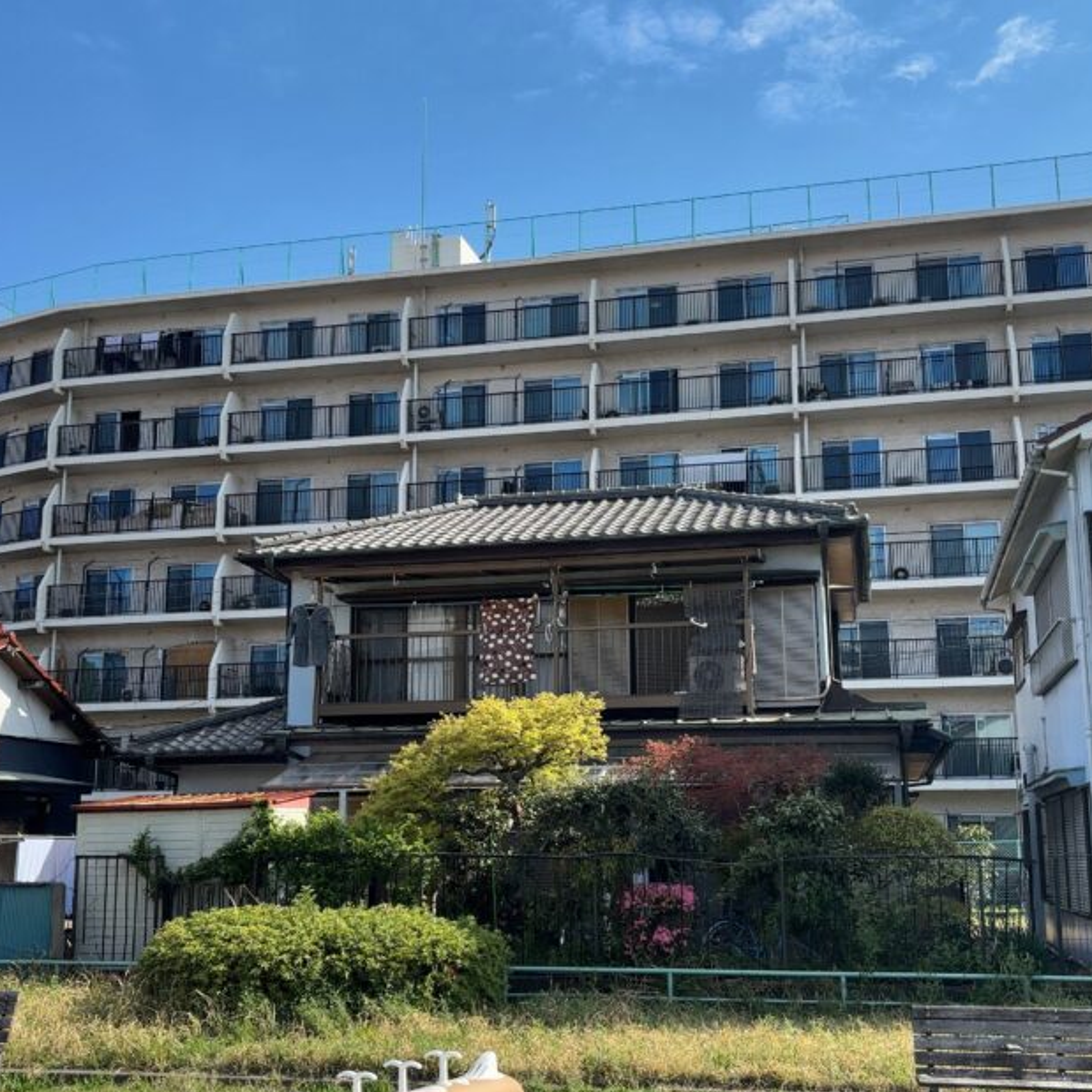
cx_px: 552
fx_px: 1356
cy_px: 591
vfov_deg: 43.8
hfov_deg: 43.9
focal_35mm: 38
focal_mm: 5.96
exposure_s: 1/1812
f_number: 1.6
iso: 50
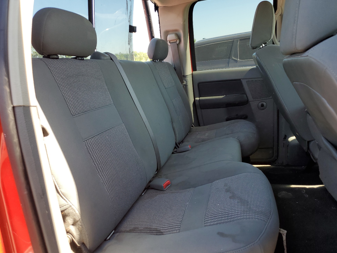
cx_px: 173
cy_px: 130
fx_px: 263
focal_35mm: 27
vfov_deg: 51.4
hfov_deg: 65.3
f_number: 1.5
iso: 50
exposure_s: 1/278
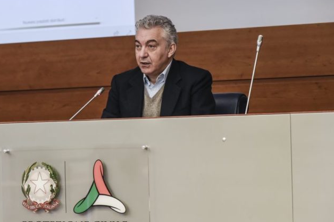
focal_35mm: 165
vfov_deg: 8.3
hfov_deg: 12.5
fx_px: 1530
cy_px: 124
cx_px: 138
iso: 3200
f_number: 5.6
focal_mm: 135
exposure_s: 1/125
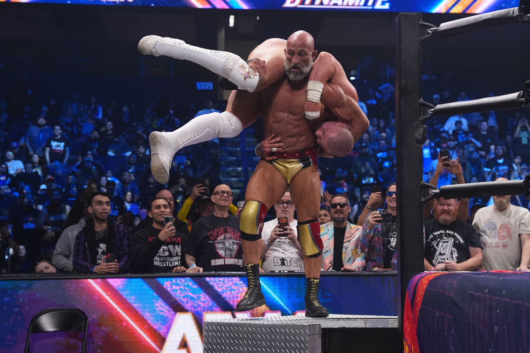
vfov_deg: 27.0
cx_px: 265
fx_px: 736
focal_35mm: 50
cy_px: 176
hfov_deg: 39.6
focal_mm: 50
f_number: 3.2
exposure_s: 1/1000
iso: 3200
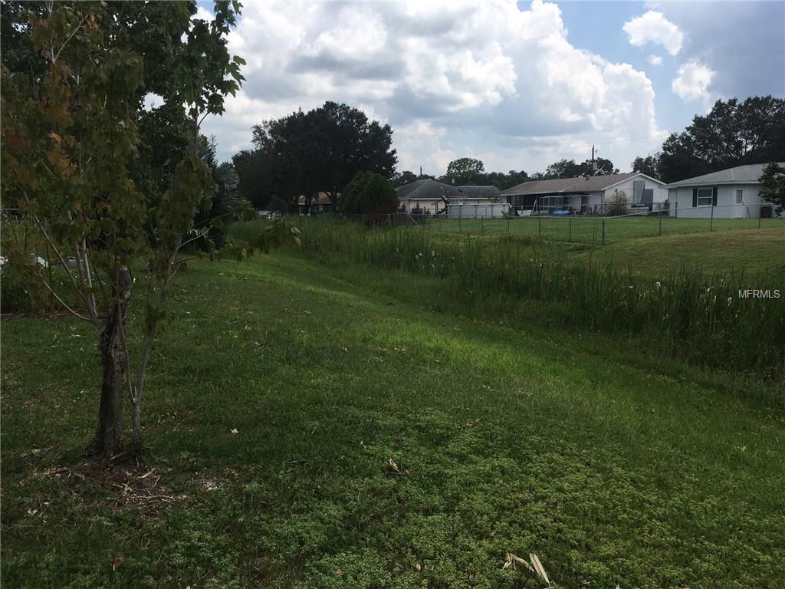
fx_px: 658
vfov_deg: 48.2
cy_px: 294
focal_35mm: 29
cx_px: 392
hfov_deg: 61.7
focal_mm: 4.15
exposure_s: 1/1570
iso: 25
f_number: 2.2
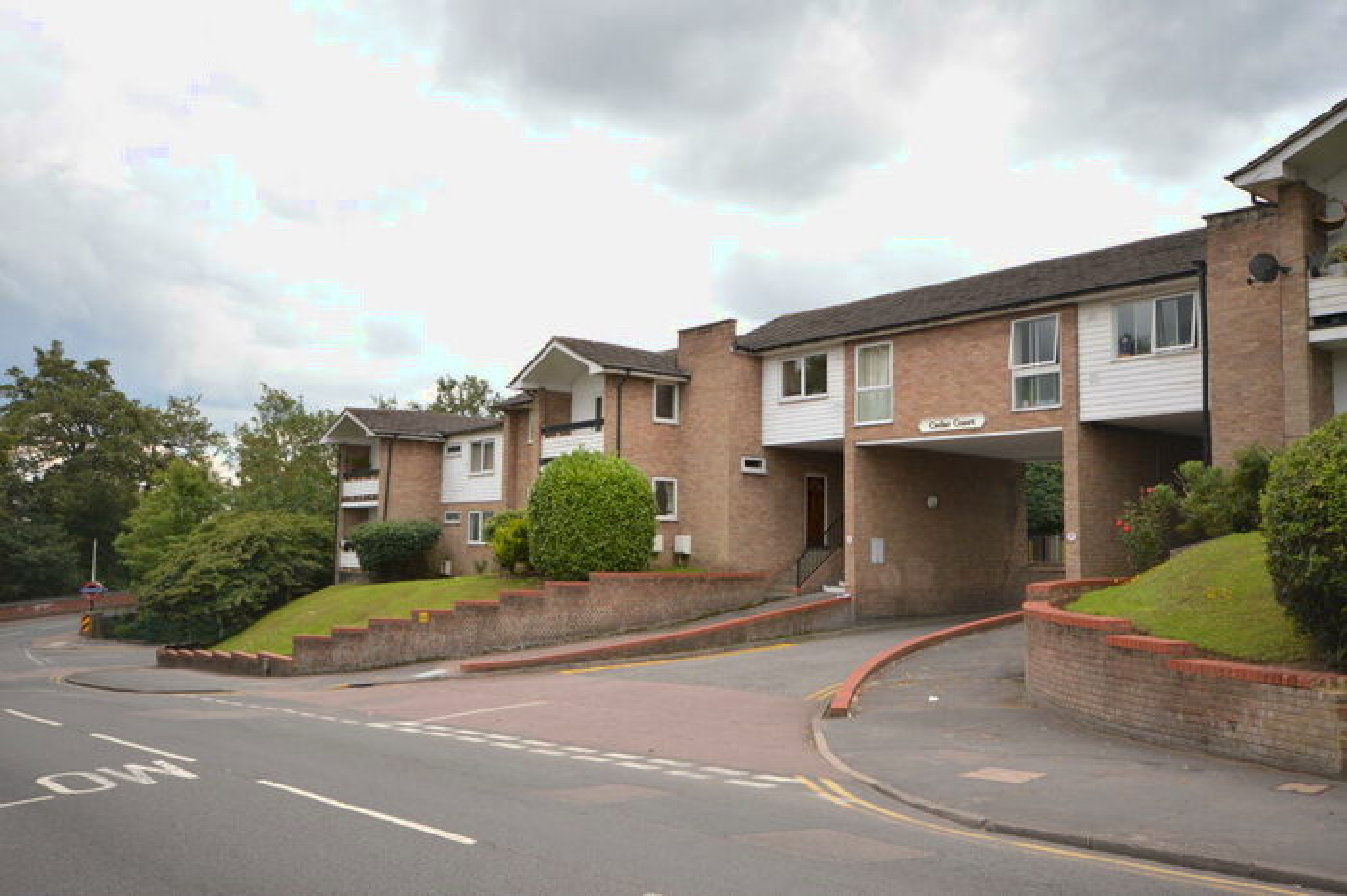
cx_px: 674
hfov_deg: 62.0
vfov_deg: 43.6
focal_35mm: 30
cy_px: 448
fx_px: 1122
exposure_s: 1/125
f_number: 5.6
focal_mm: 20
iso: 140
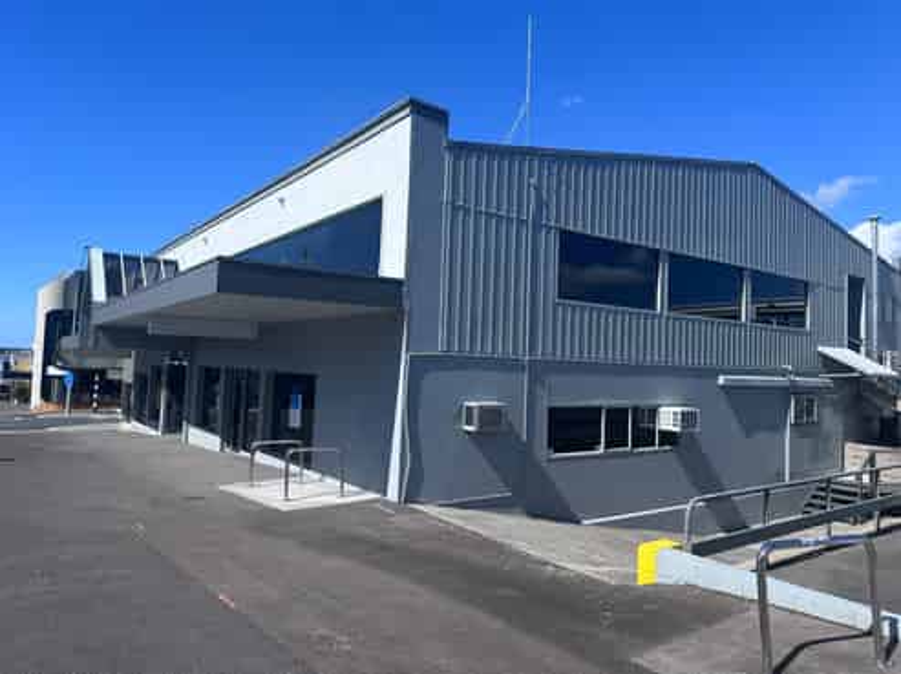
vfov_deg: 56.8
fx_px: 624
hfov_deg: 71.6
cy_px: 337
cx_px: 450
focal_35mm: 24
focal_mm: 6.86
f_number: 1.78
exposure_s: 1/3861
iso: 80
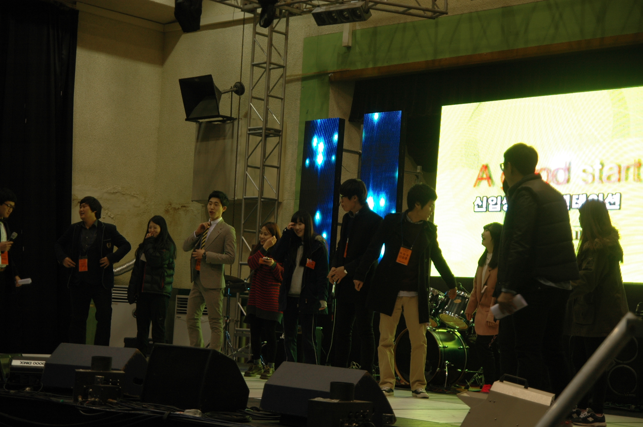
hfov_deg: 27.0
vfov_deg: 18.1
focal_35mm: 75
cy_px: 214
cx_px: 322
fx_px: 1338
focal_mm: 50
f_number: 2.8
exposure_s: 1/50
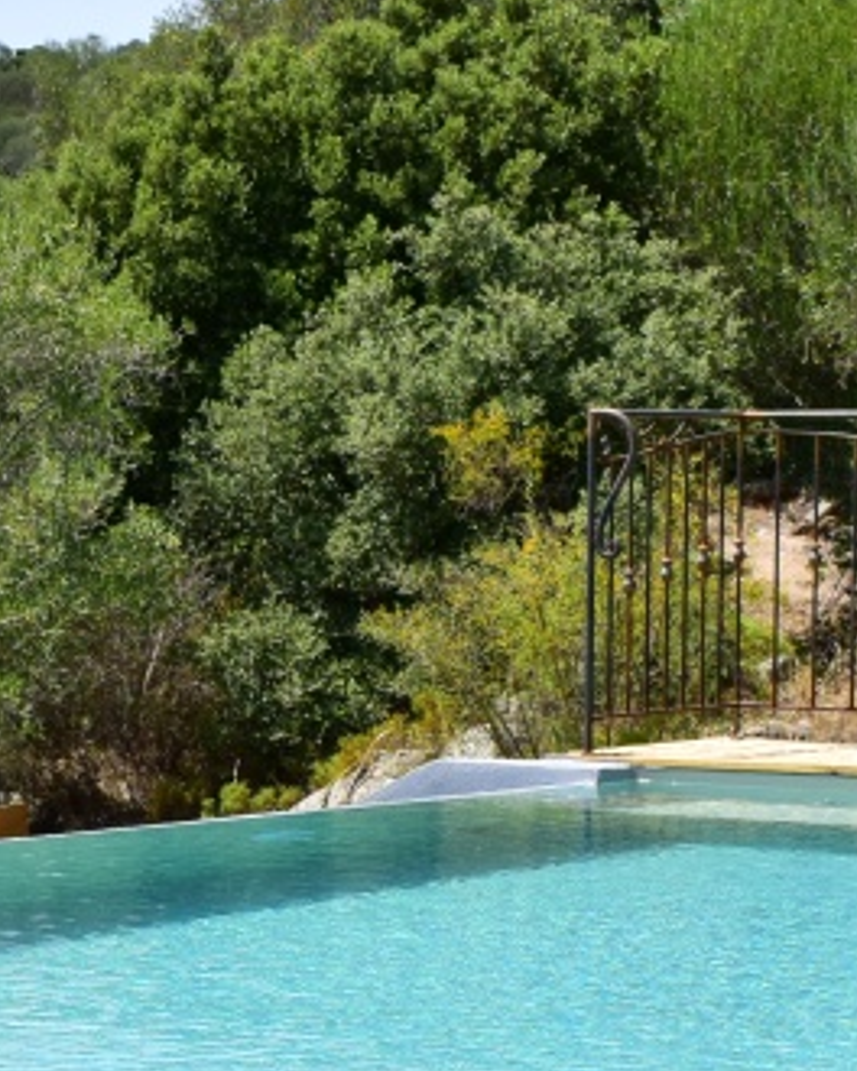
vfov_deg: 14.4
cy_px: 742
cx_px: -94
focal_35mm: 133
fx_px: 4217
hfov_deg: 11.4
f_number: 14
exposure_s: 1/800
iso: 400
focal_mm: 26
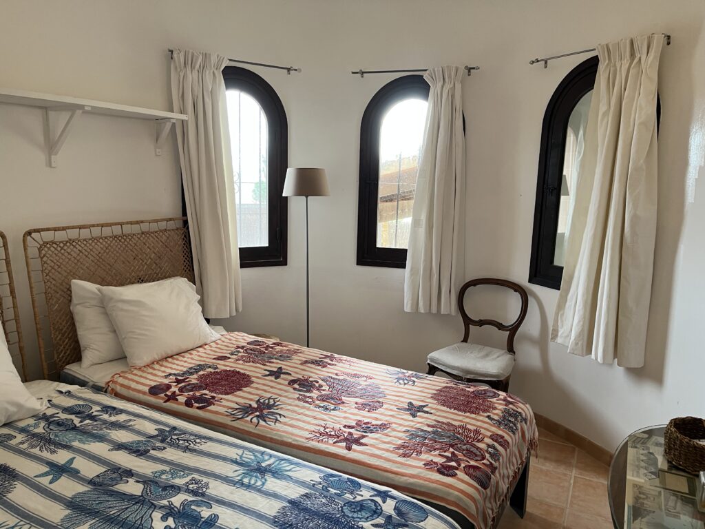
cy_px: 264
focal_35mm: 26
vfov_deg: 53.1
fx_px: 530
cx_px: 352
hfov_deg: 67.3
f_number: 1.6
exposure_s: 1/50
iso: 100
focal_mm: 5.1
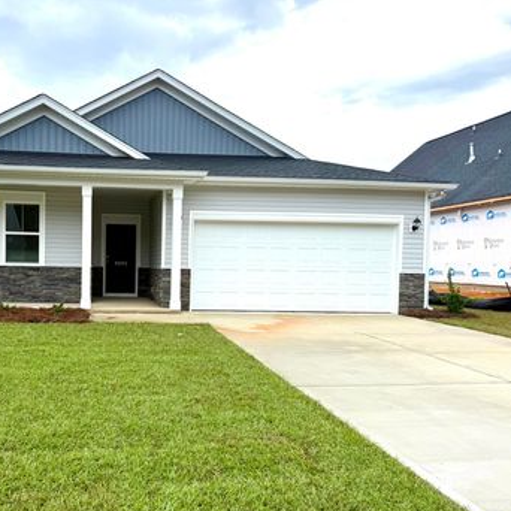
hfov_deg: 50.8
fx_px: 518
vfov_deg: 52.5
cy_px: 279
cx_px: 142
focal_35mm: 31
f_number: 1.78
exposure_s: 1/3021
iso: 80
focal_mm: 6.76
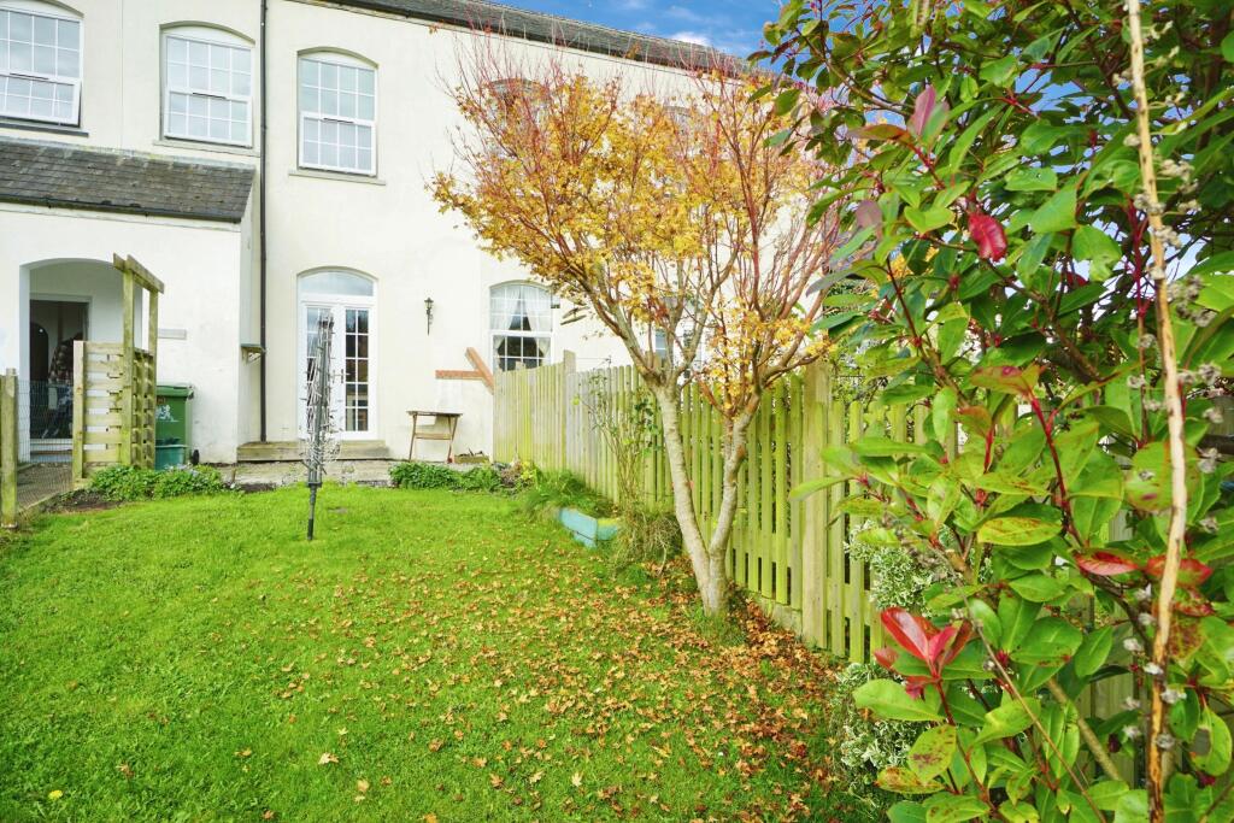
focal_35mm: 21
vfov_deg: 59.5
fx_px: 720
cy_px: 412
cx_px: 617
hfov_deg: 81.2
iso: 100
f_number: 8
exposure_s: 1/125
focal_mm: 14
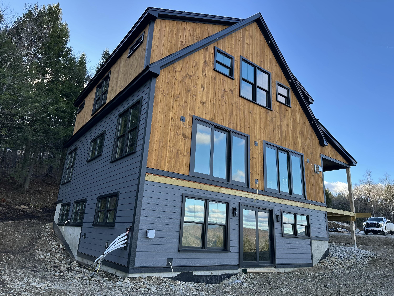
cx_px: 197
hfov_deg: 71.6
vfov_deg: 56.8
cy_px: 148
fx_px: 273
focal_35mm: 24
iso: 80
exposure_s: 1/704
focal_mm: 6.86
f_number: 1.78
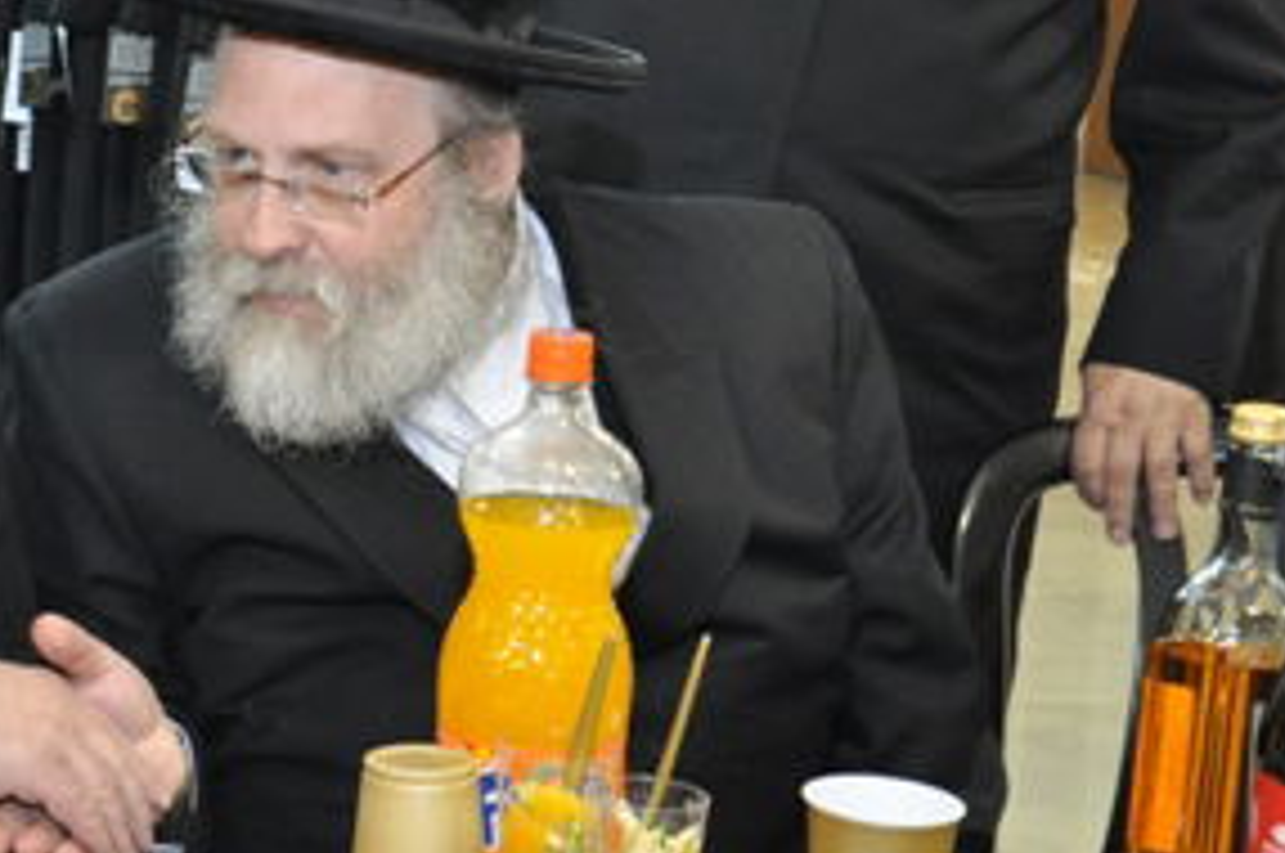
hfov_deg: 17.6
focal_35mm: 114
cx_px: 36
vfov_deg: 12.0
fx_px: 4064
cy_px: 447
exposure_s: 1/100
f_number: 6.3
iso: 1000
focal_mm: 34
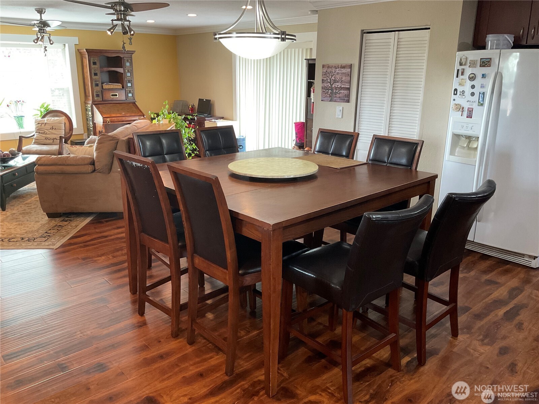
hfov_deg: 61.7
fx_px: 452
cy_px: 202
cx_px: 270
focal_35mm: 29
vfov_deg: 48.2
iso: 200
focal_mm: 3
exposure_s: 1/40
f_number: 1.8
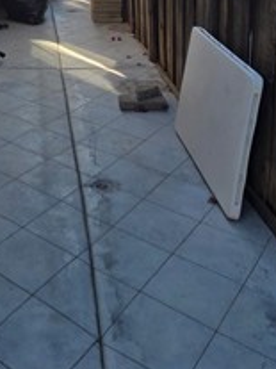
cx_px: 75
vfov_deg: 23.7
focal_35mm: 71
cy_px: -130
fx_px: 756
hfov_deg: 20.6
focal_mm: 5.4
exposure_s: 1/1461
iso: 25
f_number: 1.8
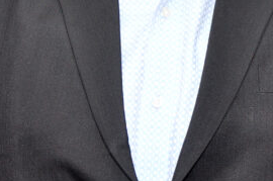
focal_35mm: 273
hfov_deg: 7.5
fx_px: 2067
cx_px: 208
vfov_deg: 5.0
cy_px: -102
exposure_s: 1/100
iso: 500
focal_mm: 48
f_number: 5
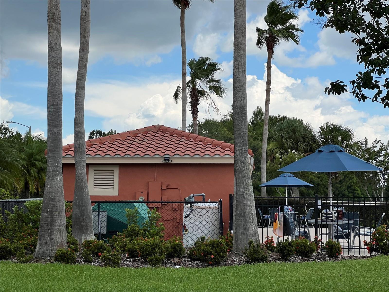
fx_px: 865
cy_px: 146
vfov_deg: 19.1
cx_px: 194
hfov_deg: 25.3
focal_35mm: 77
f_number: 2.8
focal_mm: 9
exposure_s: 1/637
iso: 32
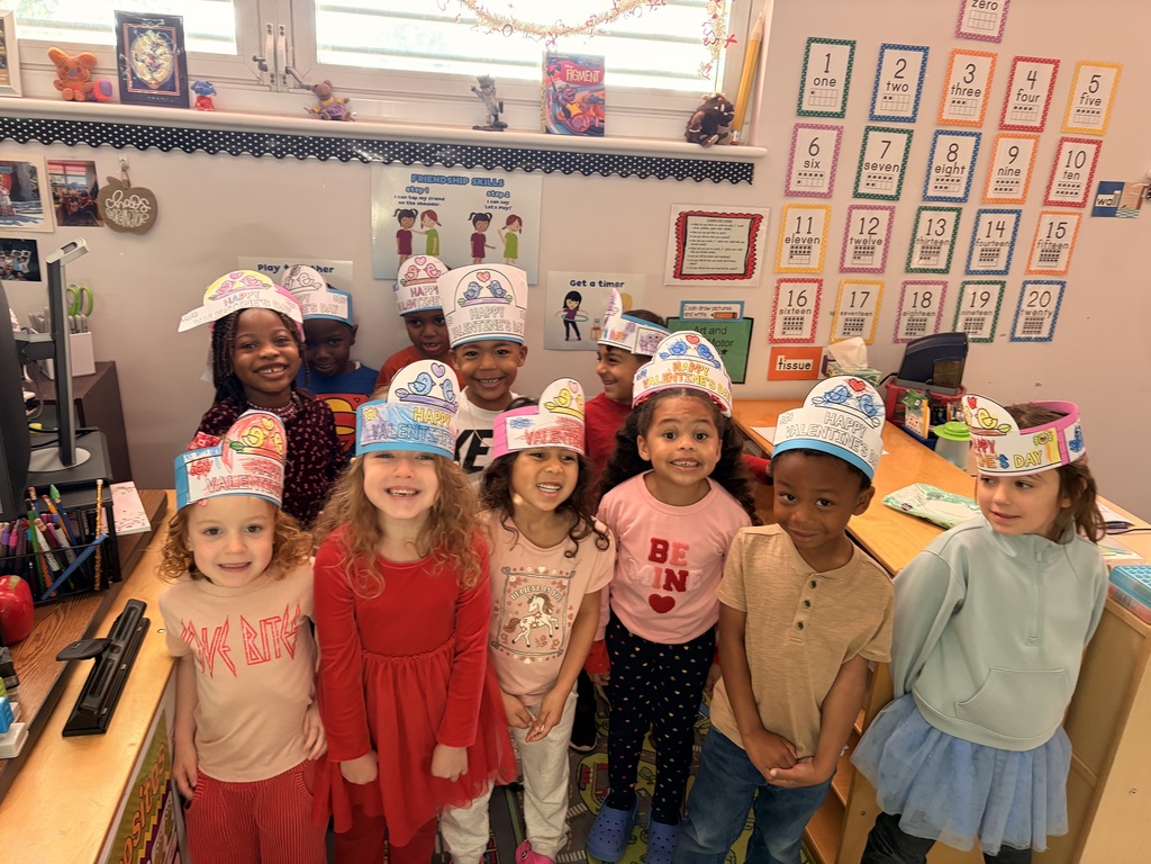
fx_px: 865
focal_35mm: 26
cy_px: 432
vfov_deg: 53.1
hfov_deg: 67.3
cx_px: 576
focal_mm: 5.96
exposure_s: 1/60
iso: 160
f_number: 1.6
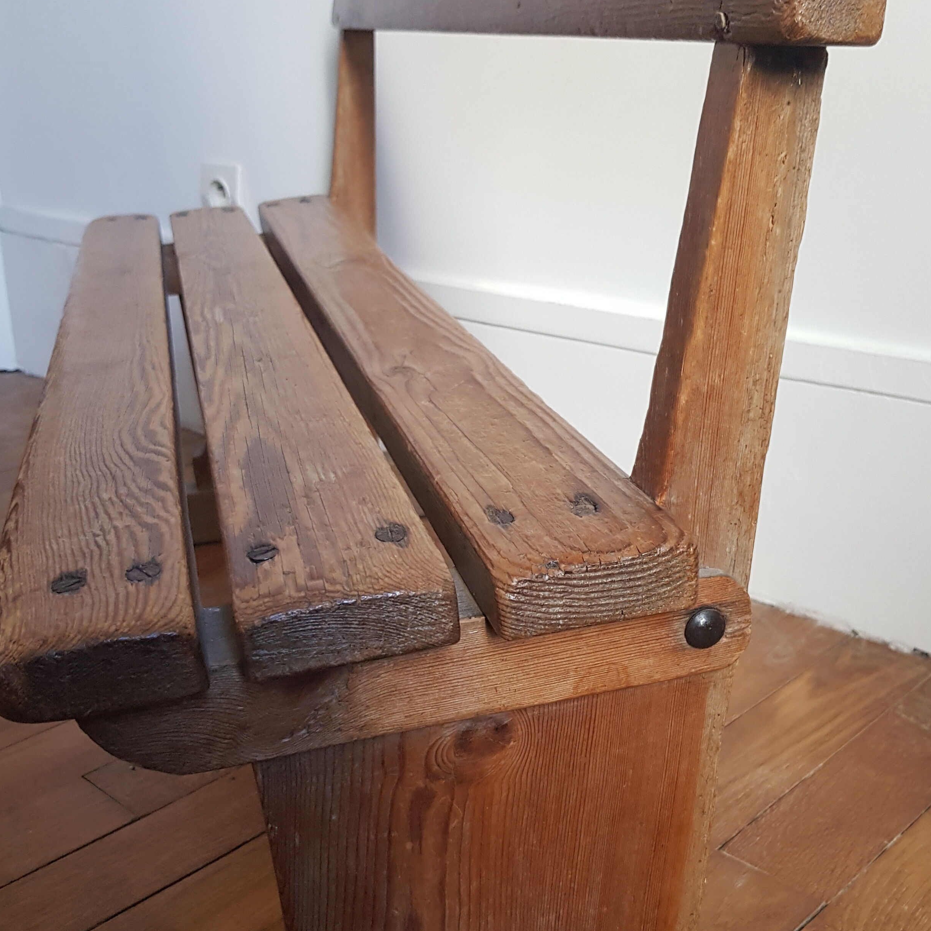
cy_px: 593
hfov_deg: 43.8
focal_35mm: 38
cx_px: 496
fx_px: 1156
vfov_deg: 43.4
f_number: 1.7
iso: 200
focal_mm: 4.2
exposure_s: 1/50
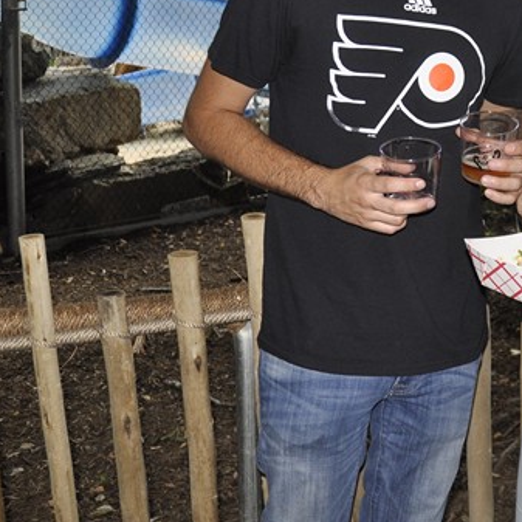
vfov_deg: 25.0
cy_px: 119
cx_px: 524
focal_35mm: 68
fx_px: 1160
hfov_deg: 24.2
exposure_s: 1/60
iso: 400
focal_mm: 18
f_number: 3.5
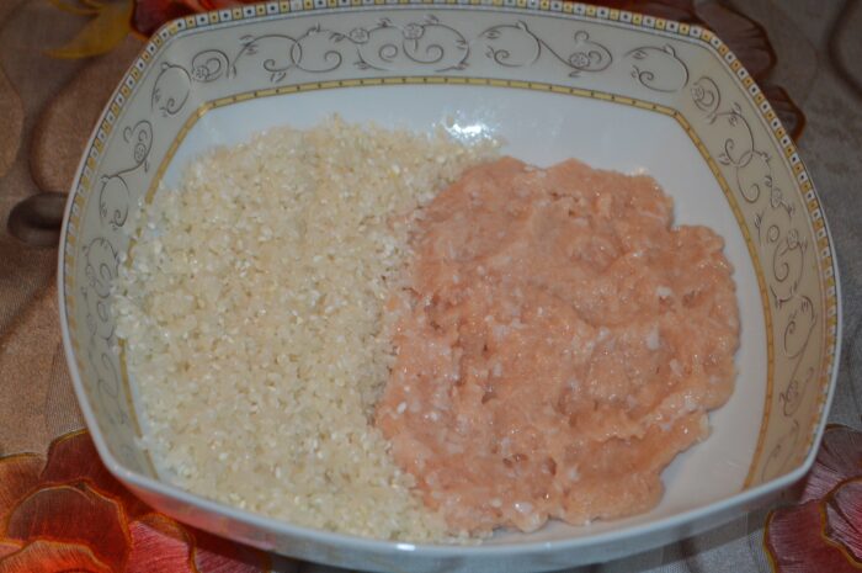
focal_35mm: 69
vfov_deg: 19.7
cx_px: 431
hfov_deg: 29.3
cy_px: 286
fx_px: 1650
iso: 900
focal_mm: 46
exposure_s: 1/60
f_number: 5.3
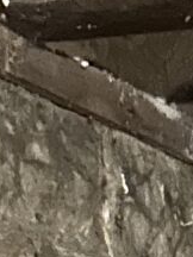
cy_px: 909
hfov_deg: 7.1
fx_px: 1487
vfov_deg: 7.8
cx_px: 410
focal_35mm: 200
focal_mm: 5.7
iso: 1000
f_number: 1.5
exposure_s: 1/17
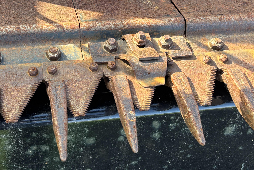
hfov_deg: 36.5
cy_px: 10
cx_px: 86
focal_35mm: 54
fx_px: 381
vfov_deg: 24.2
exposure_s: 1/133
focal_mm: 5.96
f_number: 1.6
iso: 32
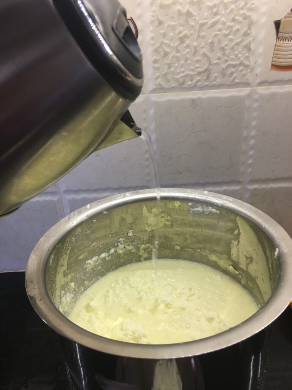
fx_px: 326
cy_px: 195
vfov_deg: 61.7
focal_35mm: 29
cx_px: 146
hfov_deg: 48.2
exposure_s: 1/17
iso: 50
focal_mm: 4.15
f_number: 2.2
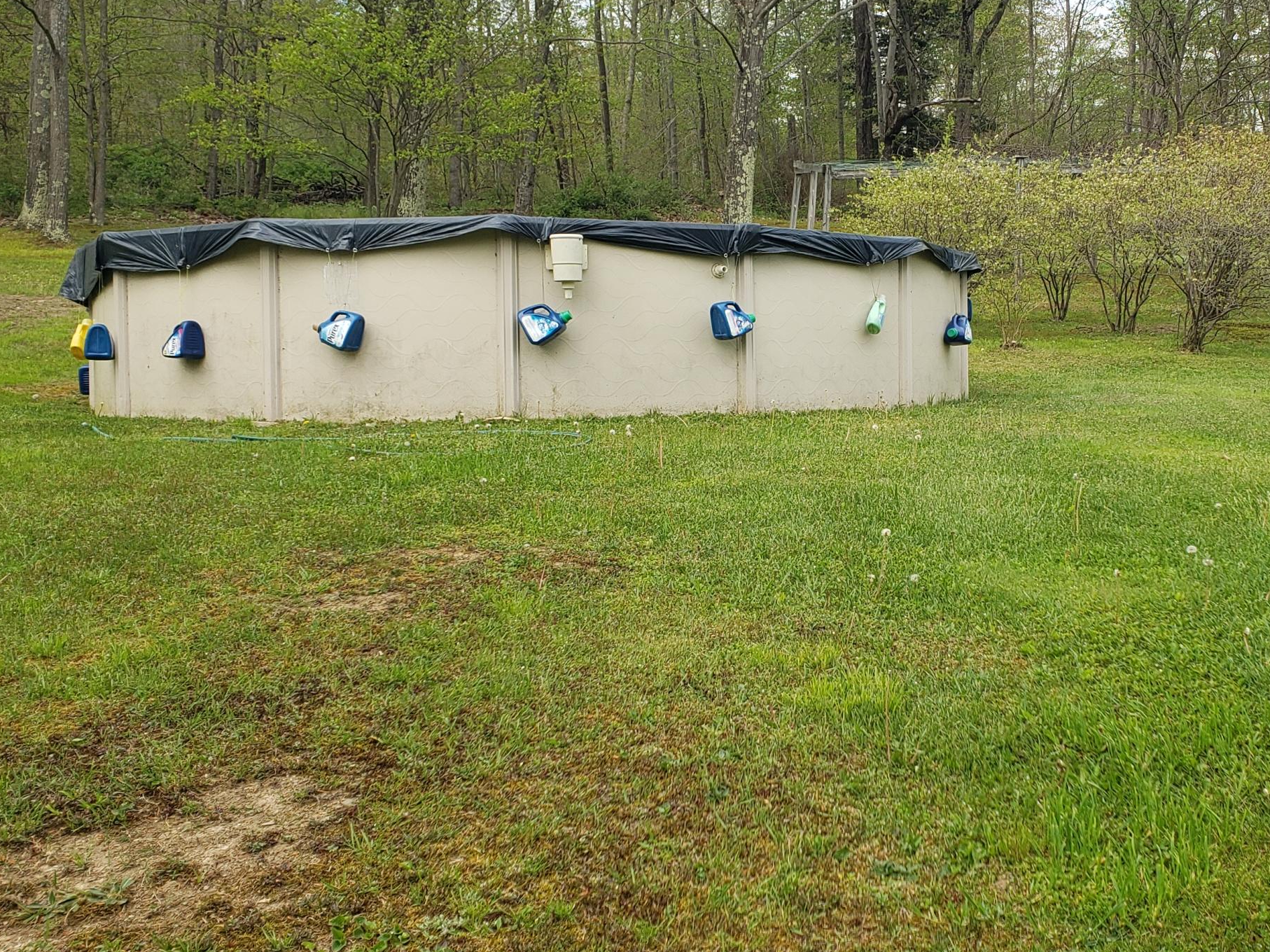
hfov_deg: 43.3
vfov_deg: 33.6
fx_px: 1577
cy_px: 427
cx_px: 844
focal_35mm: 43
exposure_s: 1/363
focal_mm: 4.3
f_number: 2.4
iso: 50
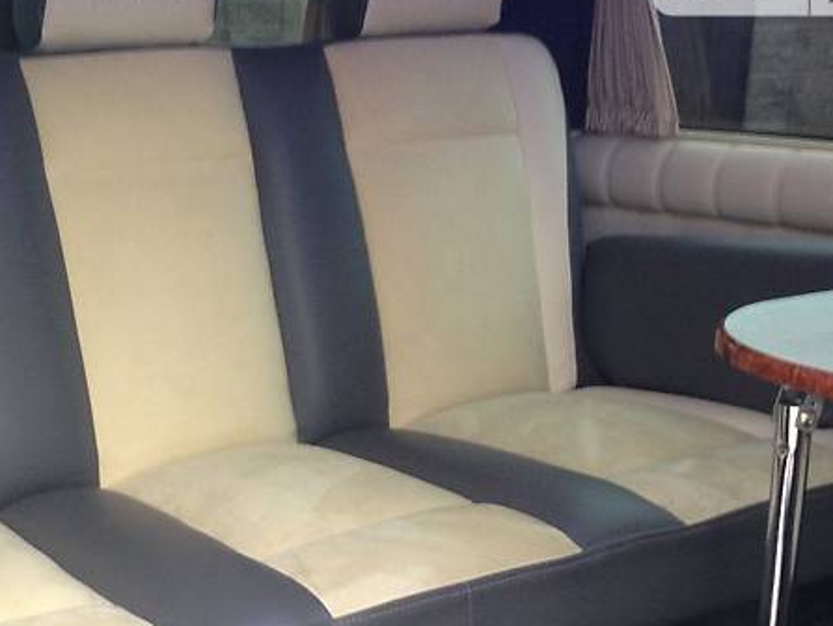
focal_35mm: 59
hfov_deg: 32.0
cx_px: 203
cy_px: 473
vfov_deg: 24.6
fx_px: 1421
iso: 100
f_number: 2.4
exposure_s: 1/20
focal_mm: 4.1
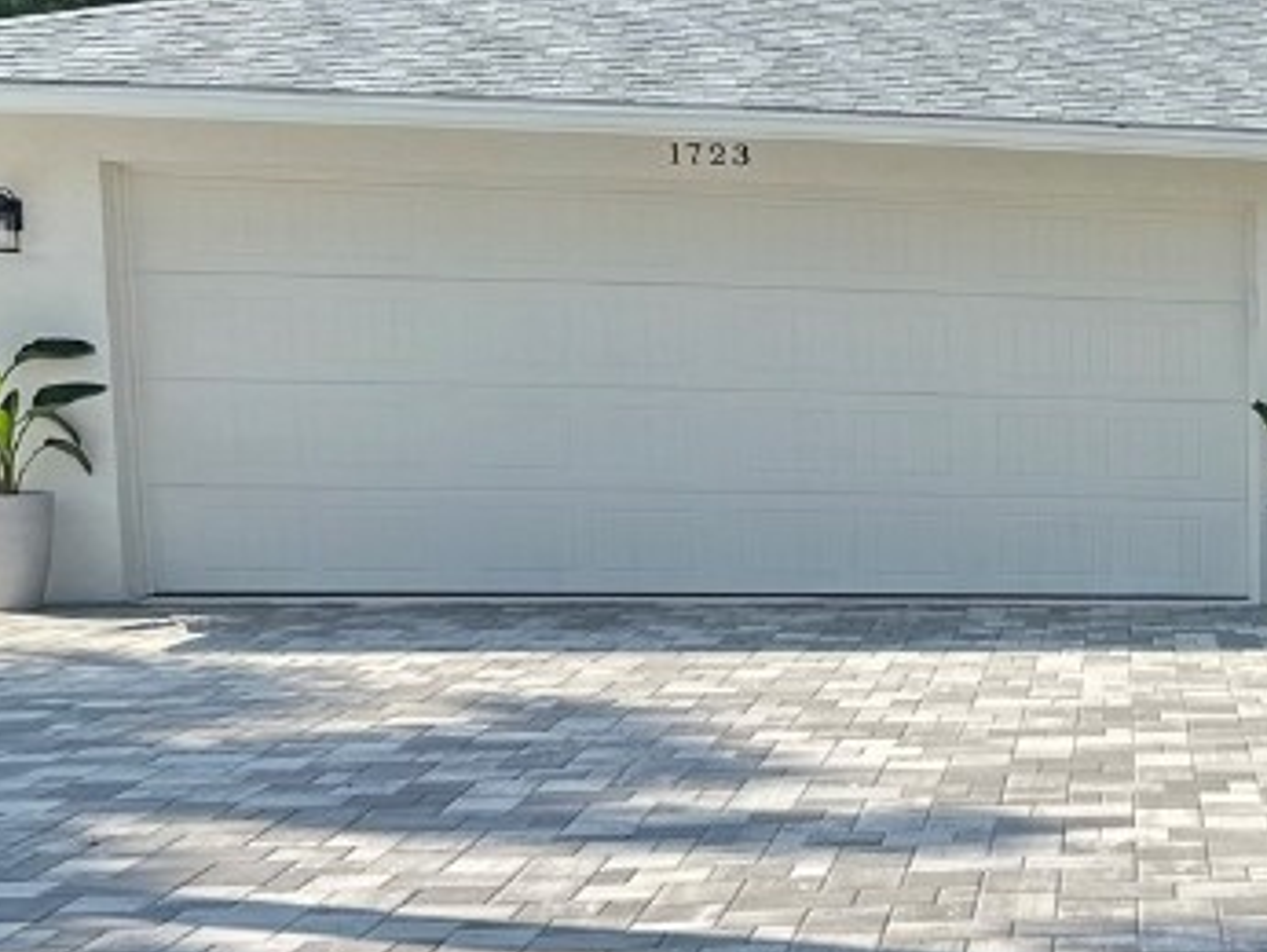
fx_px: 2601
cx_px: 1670
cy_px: 681
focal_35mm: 71
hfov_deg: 23.9
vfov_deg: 20.6
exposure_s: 1/1473
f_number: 1.78
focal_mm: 6.86
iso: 80
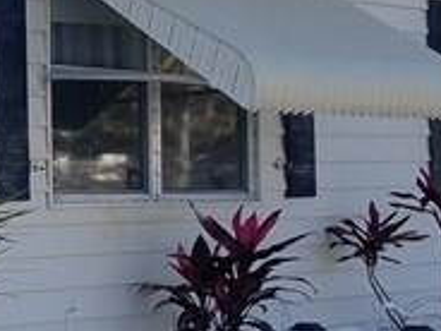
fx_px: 1847
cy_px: 84
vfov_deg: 10.2
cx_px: -376
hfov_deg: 12.4
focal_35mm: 145
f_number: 1.7
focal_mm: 4.2
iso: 40
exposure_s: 1/2028
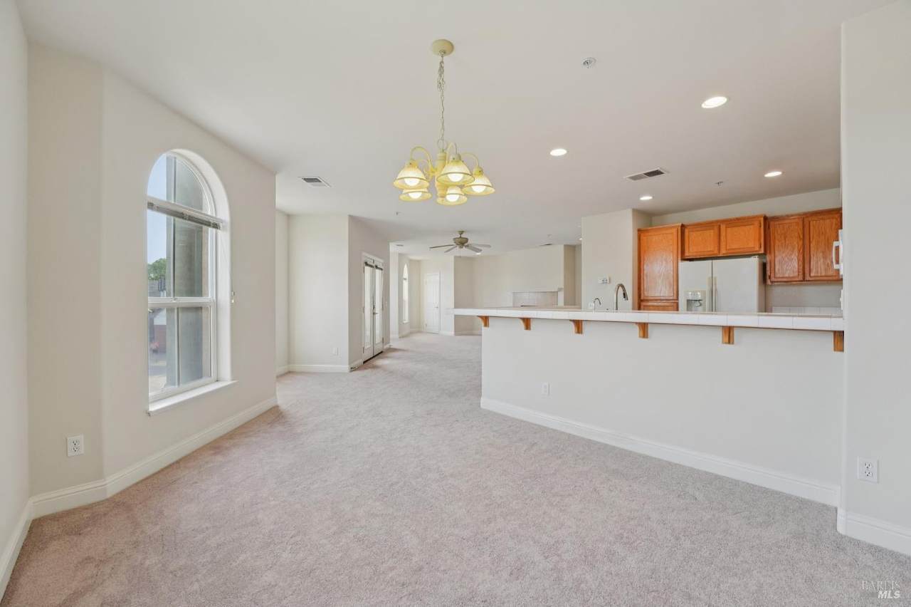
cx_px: 456
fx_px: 354
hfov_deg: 104.3
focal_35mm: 14
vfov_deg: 81.1
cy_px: 304
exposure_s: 1/60
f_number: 8
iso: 500
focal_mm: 14
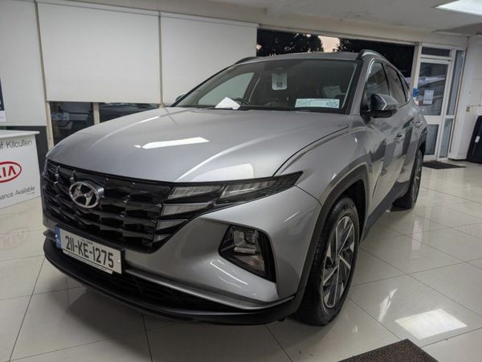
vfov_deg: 56.8
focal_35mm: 24
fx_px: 334
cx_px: 241
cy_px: 181
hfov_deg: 71.6
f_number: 1.68
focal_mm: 6.9
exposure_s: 1/112
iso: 22
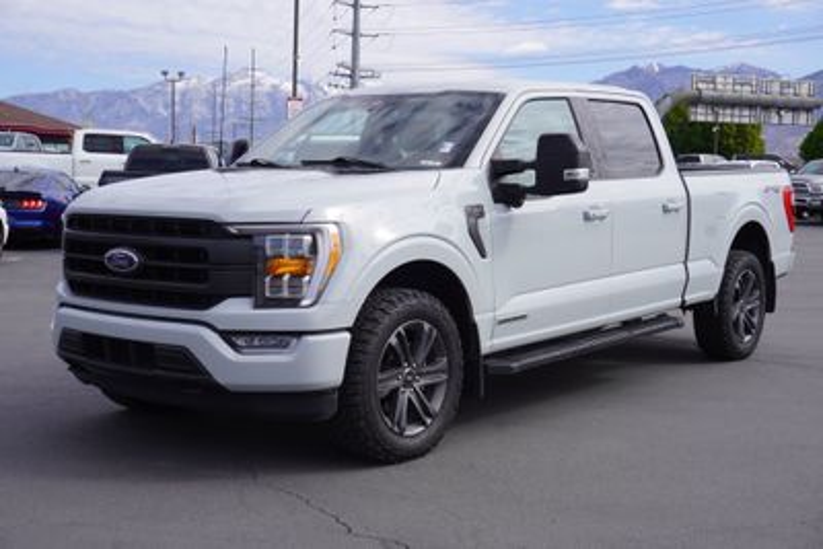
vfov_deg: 27.3
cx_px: 412
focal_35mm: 50
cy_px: 274
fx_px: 1132
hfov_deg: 40.0
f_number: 11
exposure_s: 1/125
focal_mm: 33
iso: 100
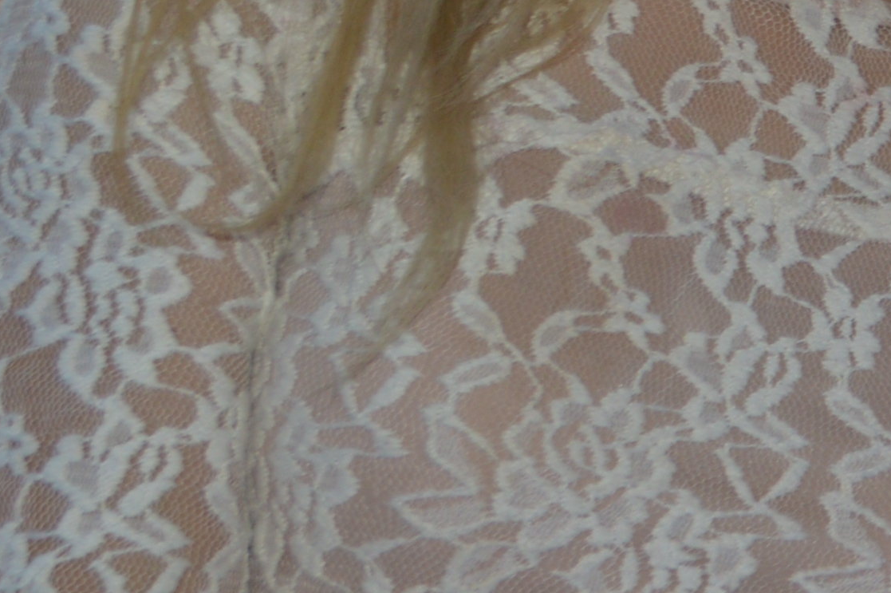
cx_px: 2279
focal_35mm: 210
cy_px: -58
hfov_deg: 8.7
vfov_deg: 6.5
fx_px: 5194
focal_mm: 26
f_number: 7.1
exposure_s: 1/200
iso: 100
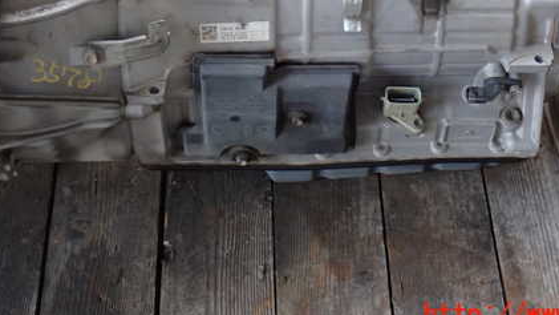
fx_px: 1082
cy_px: 33
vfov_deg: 16.3
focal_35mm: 73
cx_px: 325
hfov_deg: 28.9
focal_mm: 8.4
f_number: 3.1
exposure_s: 1/50
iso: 200
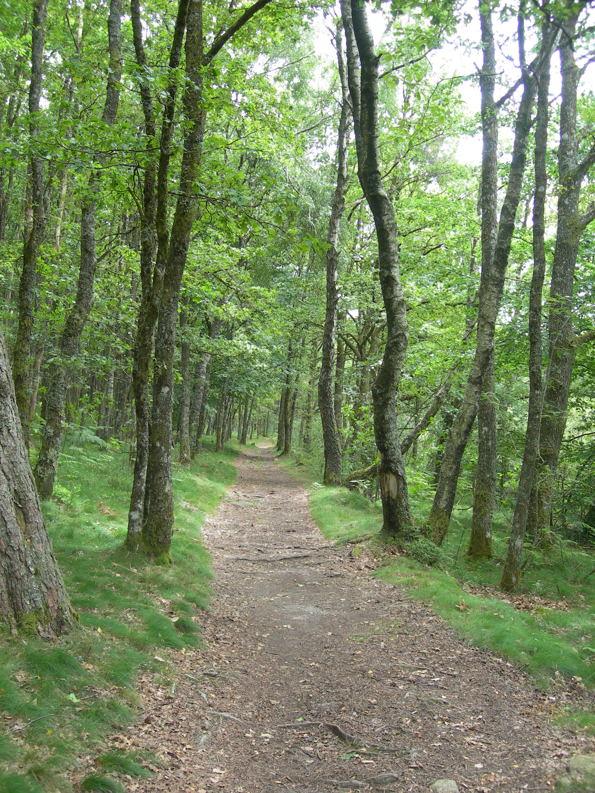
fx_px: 871
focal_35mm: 38
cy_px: 396
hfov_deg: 37.7
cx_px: 298
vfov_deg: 49.0
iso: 50
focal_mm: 7.8
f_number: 2.8
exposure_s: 1/53.4
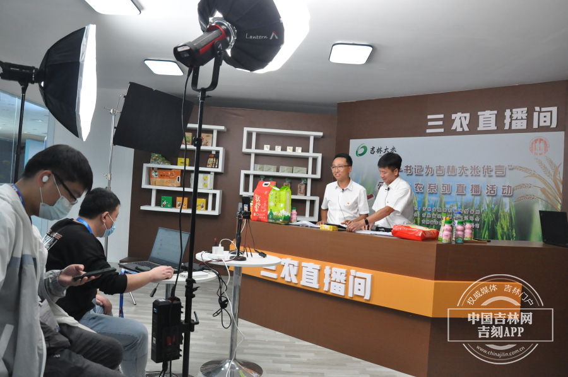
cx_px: 284
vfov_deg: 47.8
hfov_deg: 67.4
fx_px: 426
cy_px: 188
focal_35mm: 27
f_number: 6.3
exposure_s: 1/160
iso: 1600
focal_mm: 18
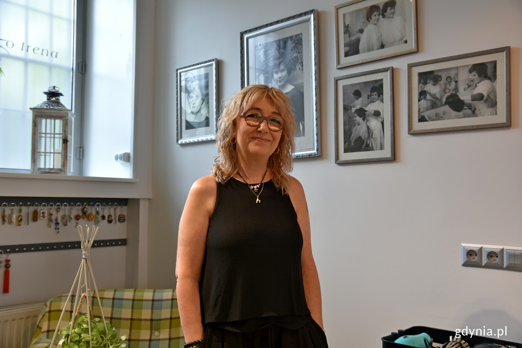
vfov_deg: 36.9
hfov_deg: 53.1
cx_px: 261
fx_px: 522
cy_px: 174
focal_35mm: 36
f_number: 5
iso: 250
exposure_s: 1/100
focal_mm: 24
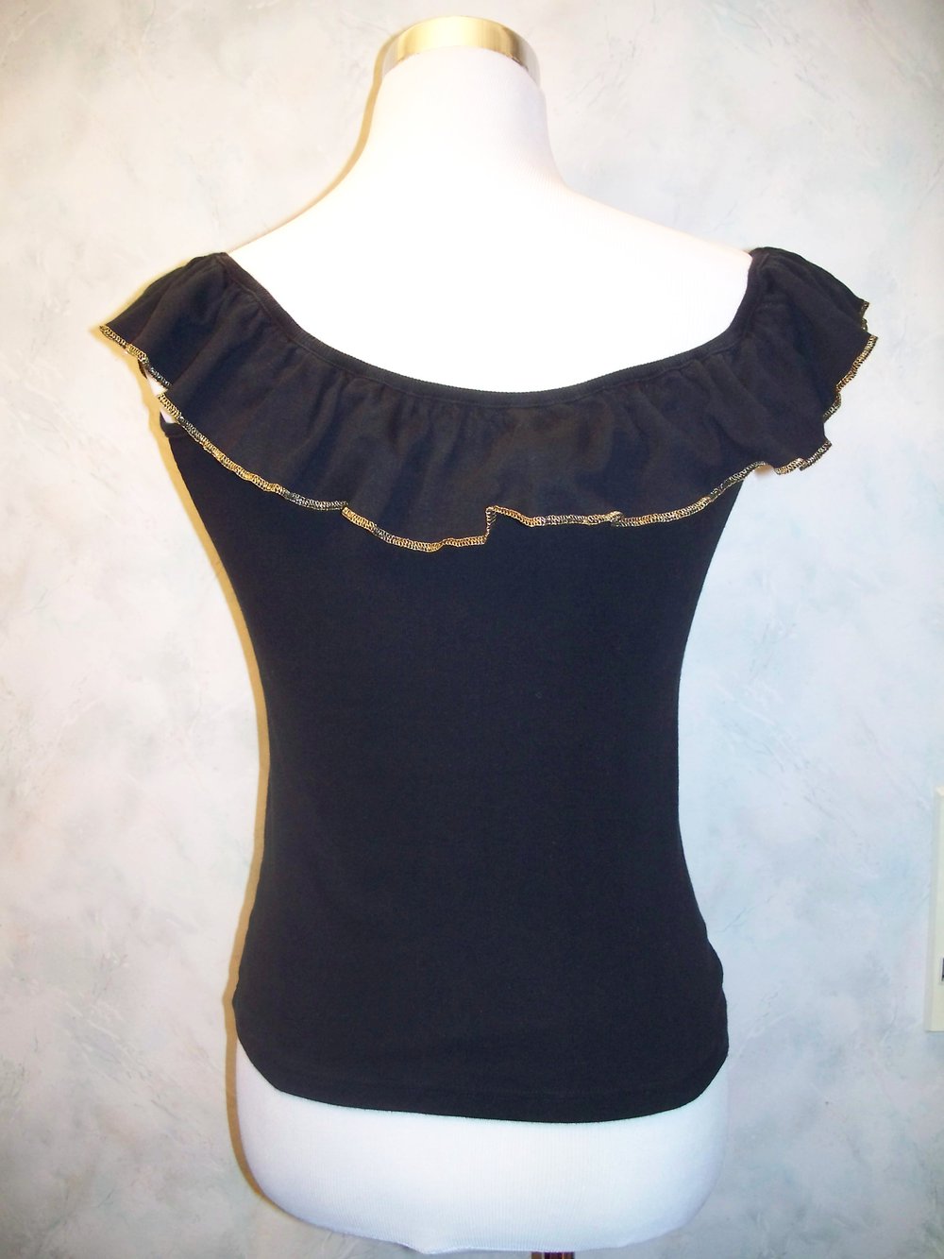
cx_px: 472
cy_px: 630
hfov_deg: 38.7
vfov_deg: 50.1
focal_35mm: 37
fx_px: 1345
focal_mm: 7.8
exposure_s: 1/60
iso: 400
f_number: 2.8
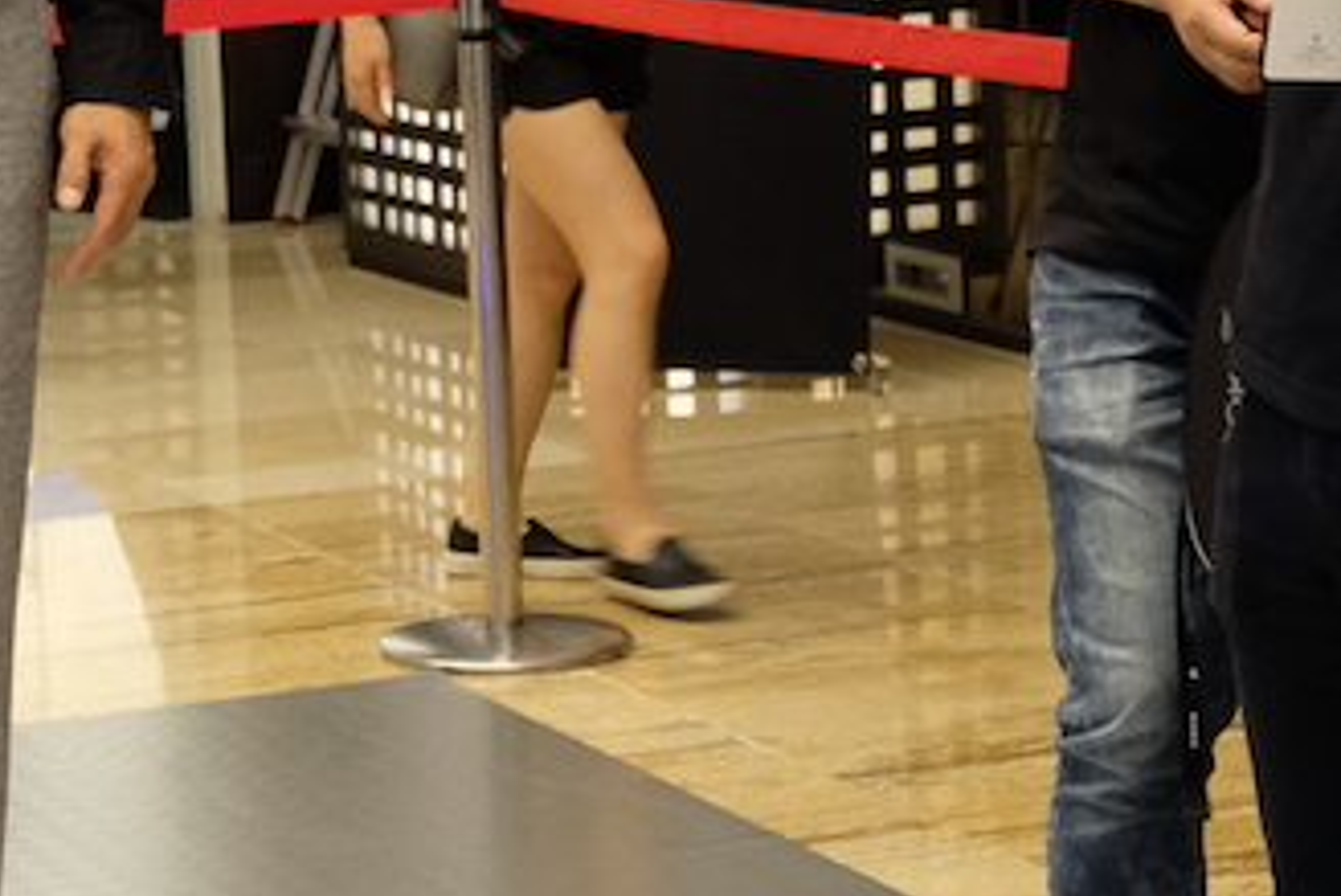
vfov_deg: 10.2
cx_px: -474
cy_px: 235
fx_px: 4993
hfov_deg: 14.6
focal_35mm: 134
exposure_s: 1/60
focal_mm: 29.5
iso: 2500
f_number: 4.7
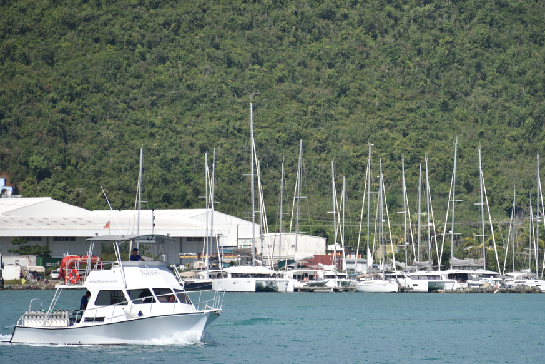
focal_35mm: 440
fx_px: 6661
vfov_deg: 3.1
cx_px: 356
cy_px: 186
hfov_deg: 4.7
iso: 100
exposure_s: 1/640
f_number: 6.3
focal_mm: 300
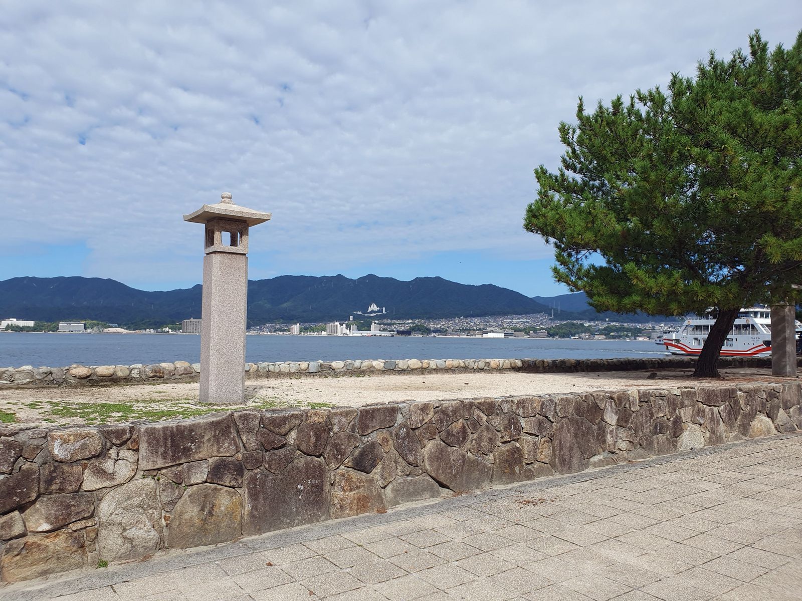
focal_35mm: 26
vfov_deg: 53.1
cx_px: 401
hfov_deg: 67.3
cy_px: 300
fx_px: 602
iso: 50
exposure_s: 1/1816
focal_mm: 4.32
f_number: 2.4
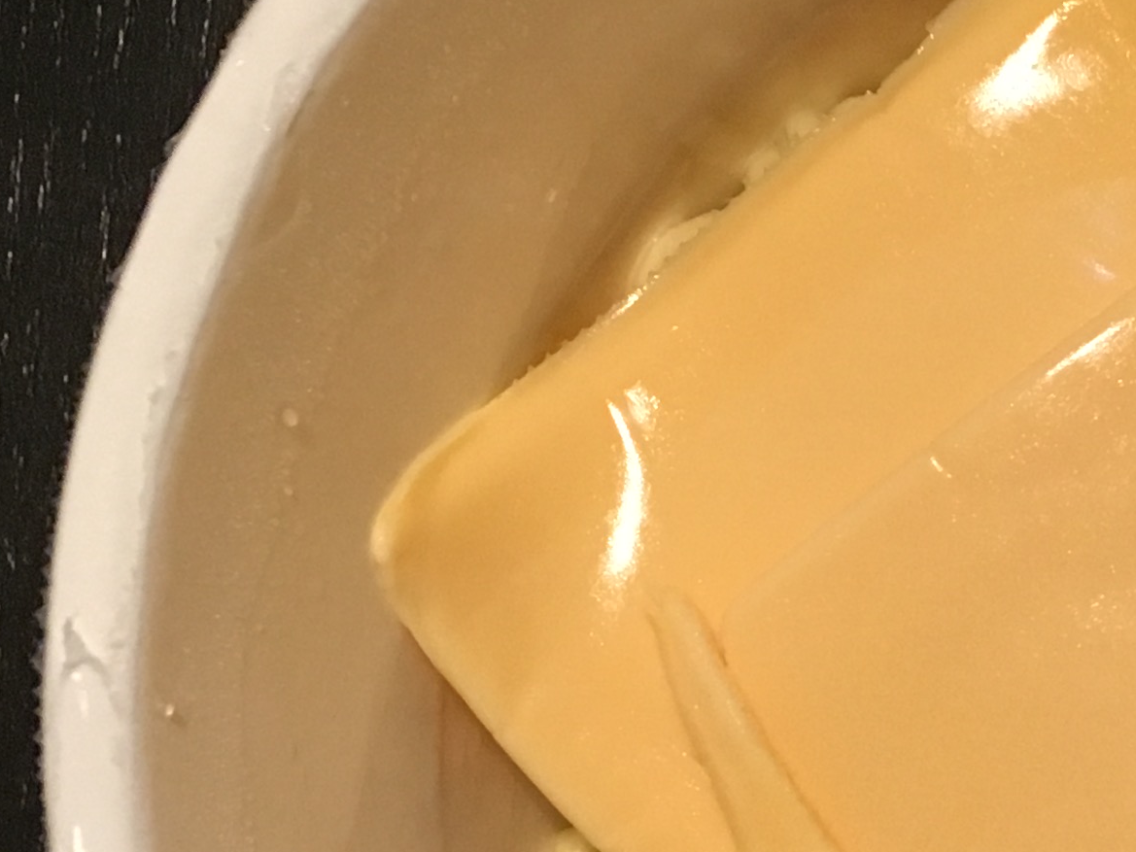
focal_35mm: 100
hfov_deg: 18.6
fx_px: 3282
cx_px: 1348
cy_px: 680
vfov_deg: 14.7
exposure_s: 1/33
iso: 200
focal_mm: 4.15
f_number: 2.2
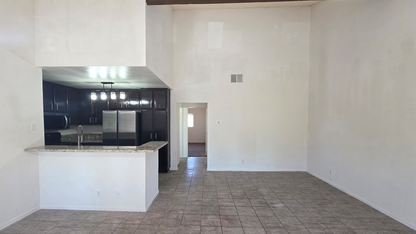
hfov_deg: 102.9
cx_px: 200
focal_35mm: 15
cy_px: 126
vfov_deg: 70.4
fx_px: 165
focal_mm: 2.2
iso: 200
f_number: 1.9
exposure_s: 1/120
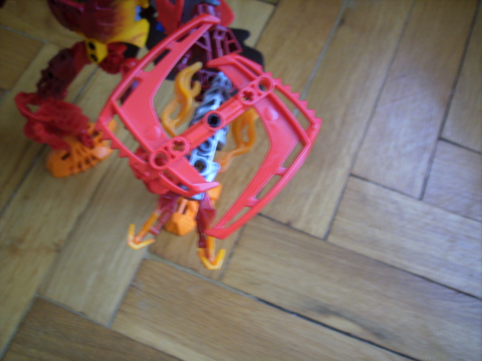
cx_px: 241
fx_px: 446
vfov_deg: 44.2
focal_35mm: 32
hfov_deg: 56.8
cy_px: 180
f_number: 2.8
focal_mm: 5.99
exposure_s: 1
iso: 50
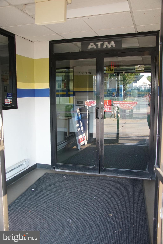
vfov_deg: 53.1
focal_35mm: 36
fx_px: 244
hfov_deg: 36.9
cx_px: 82
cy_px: 122
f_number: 4
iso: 800
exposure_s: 1/160
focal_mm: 24
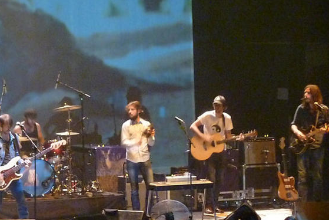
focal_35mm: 200
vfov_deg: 6.9
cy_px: 133
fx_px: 1828
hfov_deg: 10.3
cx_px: 167
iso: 3200
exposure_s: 1/20
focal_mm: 30.1
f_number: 5.4
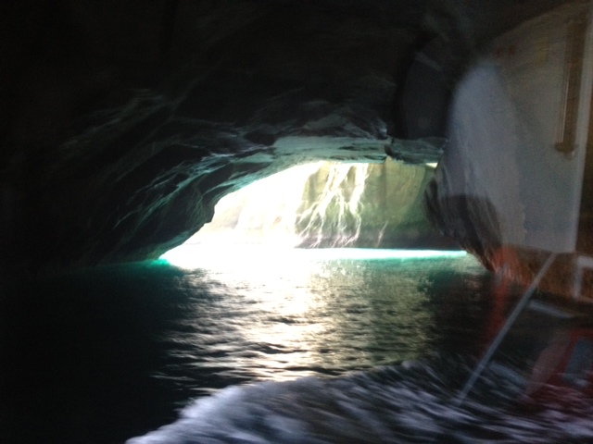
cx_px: 296
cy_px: 222
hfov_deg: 52.6
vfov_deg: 40.7
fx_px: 600
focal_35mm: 35
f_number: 2.4
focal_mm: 4.28
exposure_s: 1/20
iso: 250
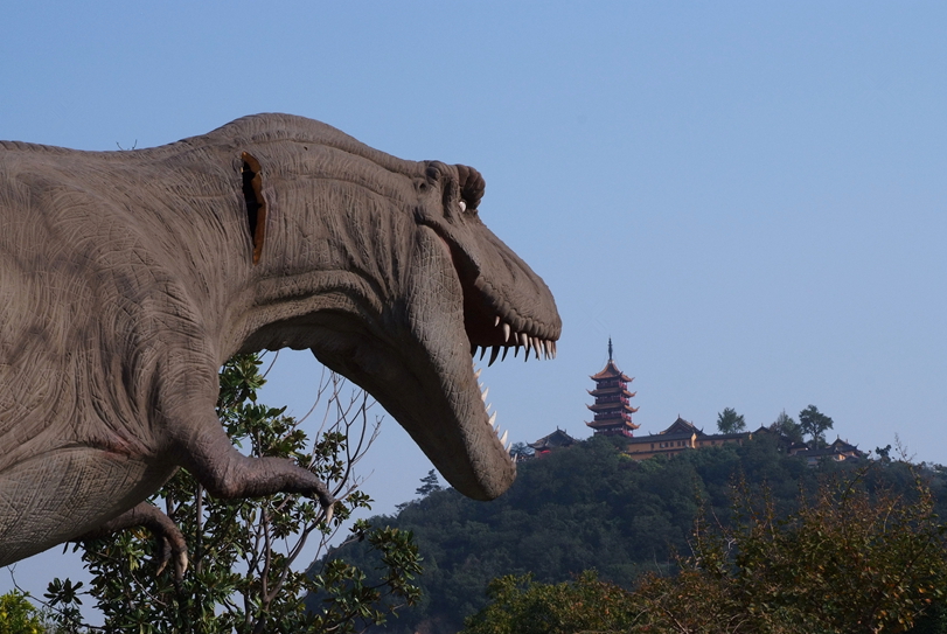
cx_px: 432
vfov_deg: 25.6
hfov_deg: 37.4
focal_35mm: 53
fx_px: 1396
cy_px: 349
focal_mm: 32
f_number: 13
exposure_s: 1/500
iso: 400
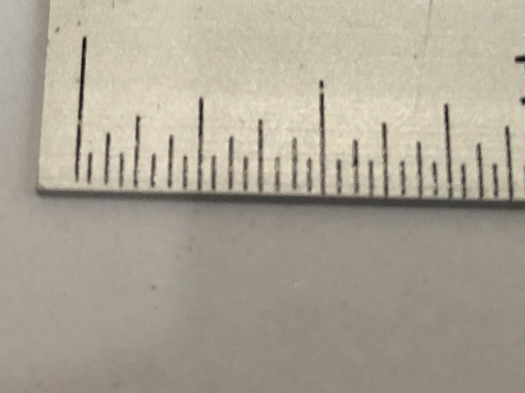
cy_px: -264
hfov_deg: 20.2
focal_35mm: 97
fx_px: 1471
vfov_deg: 13.9
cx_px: 191
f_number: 1.8
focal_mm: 3.99
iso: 40
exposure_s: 1/17
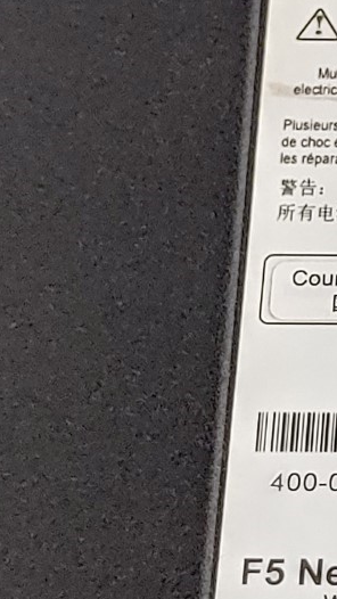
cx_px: 560
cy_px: 256
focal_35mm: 155
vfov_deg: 13.9
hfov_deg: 7.6
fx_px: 2462
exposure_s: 1/60
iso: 50
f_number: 1.8
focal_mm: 4.36
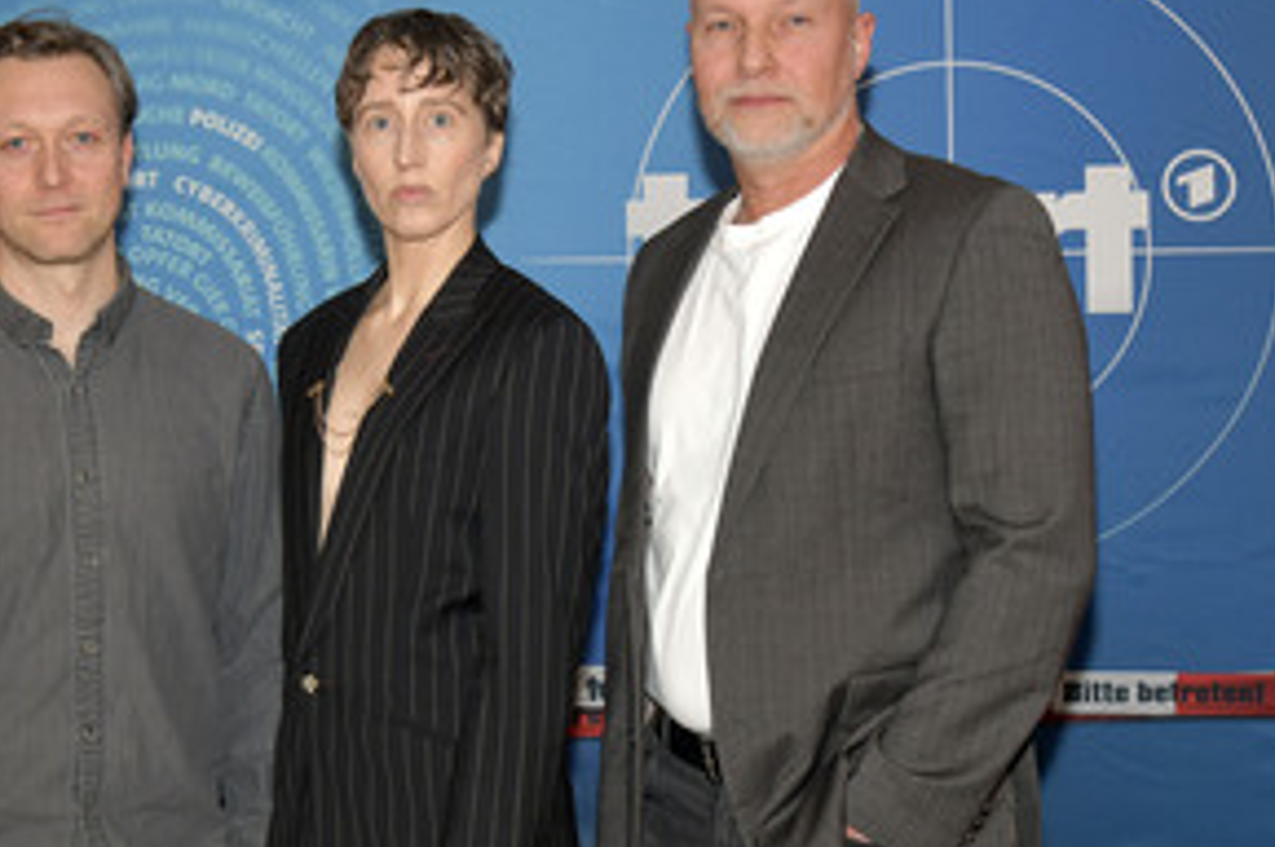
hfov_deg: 25.9
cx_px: 430
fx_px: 2759
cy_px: 494
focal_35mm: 78
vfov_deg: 17.4
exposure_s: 1/200
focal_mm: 50
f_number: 5.6
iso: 640
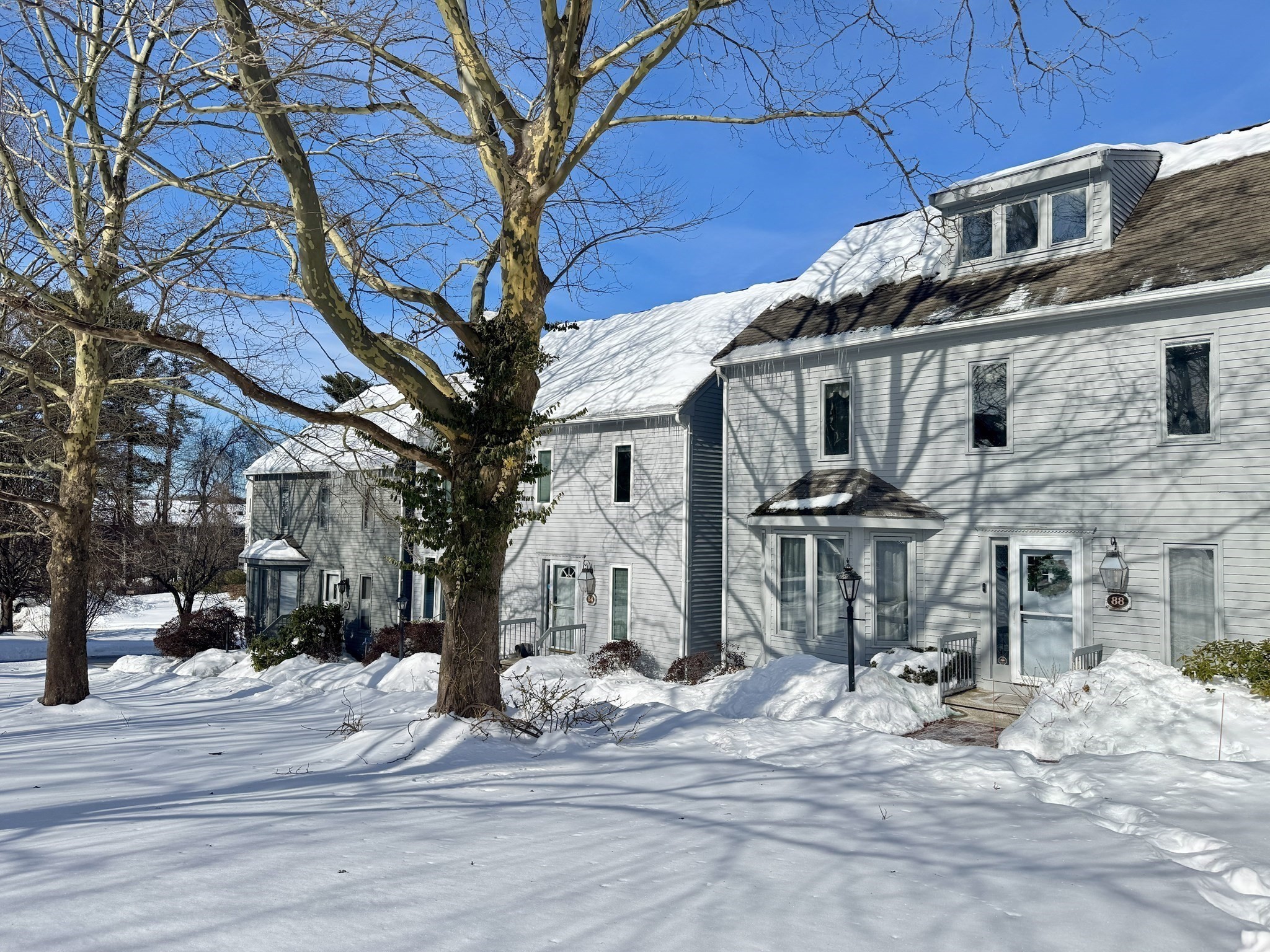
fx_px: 881
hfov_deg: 71.6
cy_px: 476
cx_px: 635
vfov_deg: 56.8
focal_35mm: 24
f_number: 1.78
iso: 80
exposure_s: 1/7092
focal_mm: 6.76
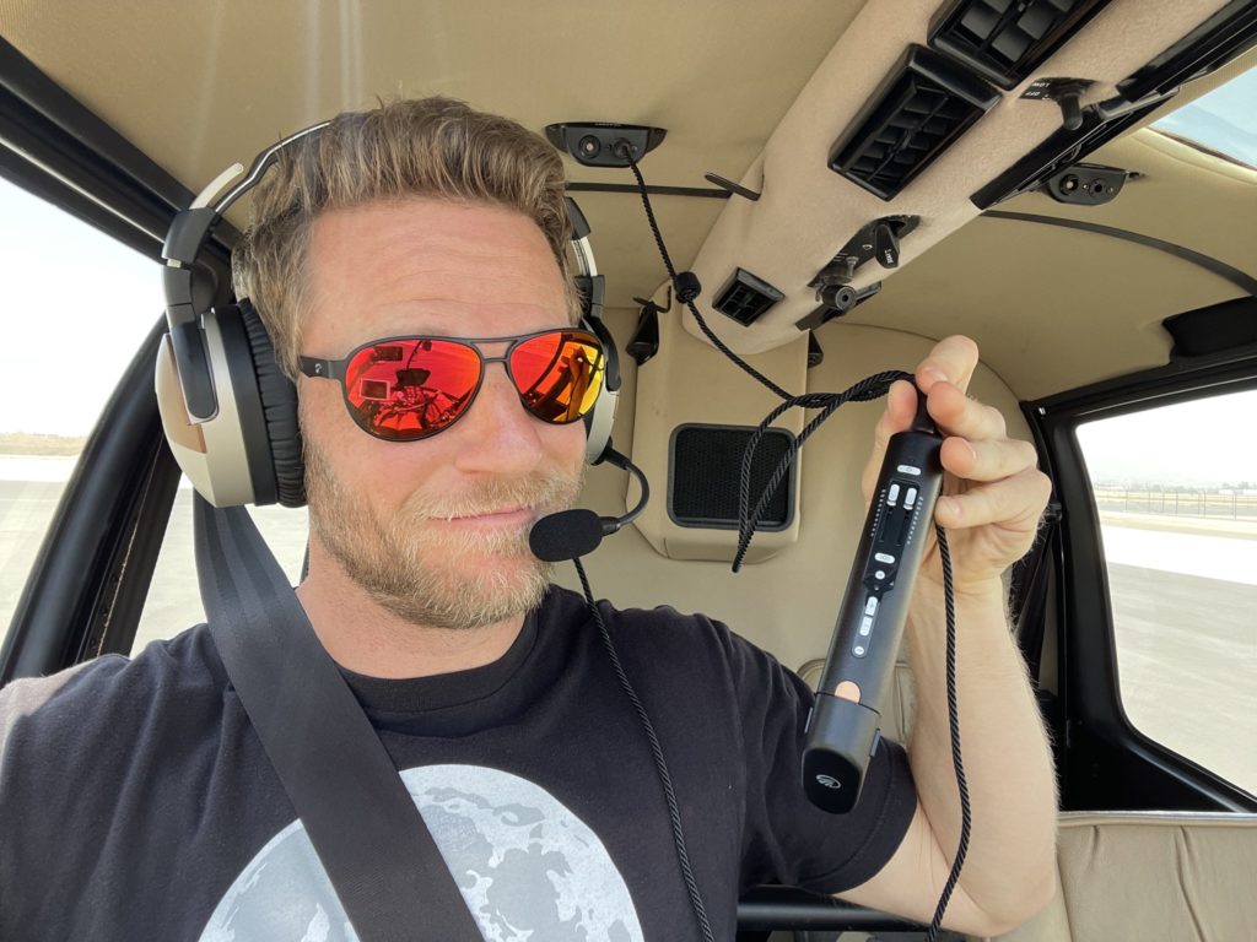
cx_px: 628
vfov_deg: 58.9
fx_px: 835
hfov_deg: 73.9
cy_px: 471
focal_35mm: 23
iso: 32
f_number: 2.2
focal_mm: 2.71
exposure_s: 1/101
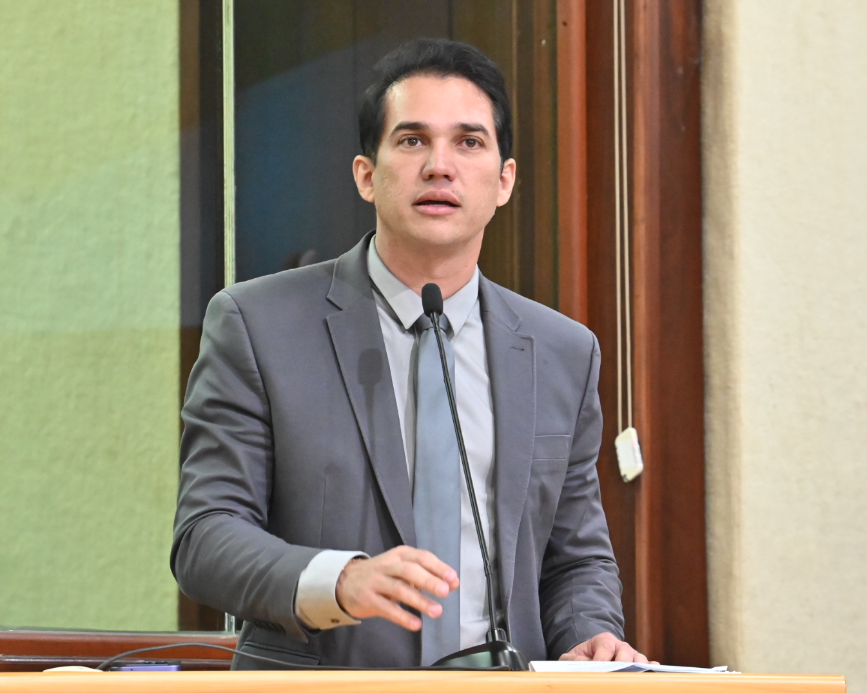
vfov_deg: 4.6
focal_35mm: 339
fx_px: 8699
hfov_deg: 5.7
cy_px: 347
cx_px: 444
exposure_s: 1/160
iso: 6400
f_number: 5.6
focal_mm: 200
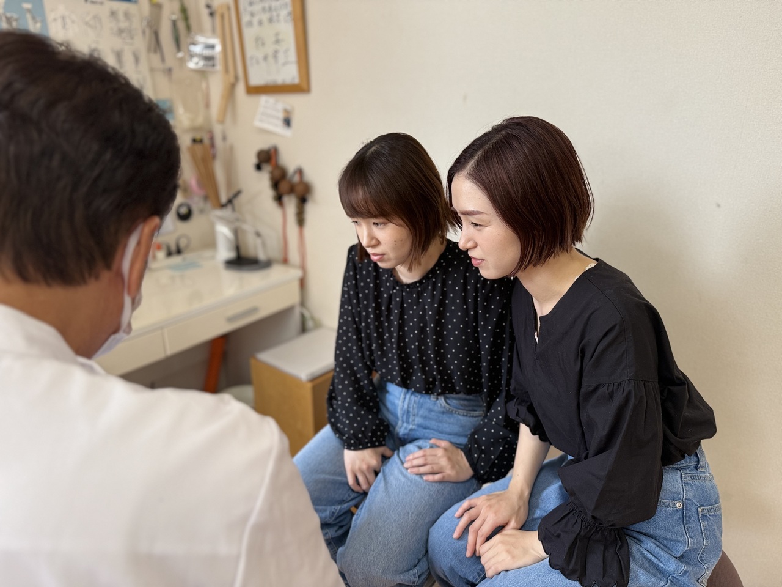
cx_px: 391
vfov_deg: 56.8
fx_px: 542
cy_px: 294
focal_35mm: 24
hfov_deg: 71.6
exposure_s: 1/120
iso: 160
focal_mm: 6.76
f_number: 1.78
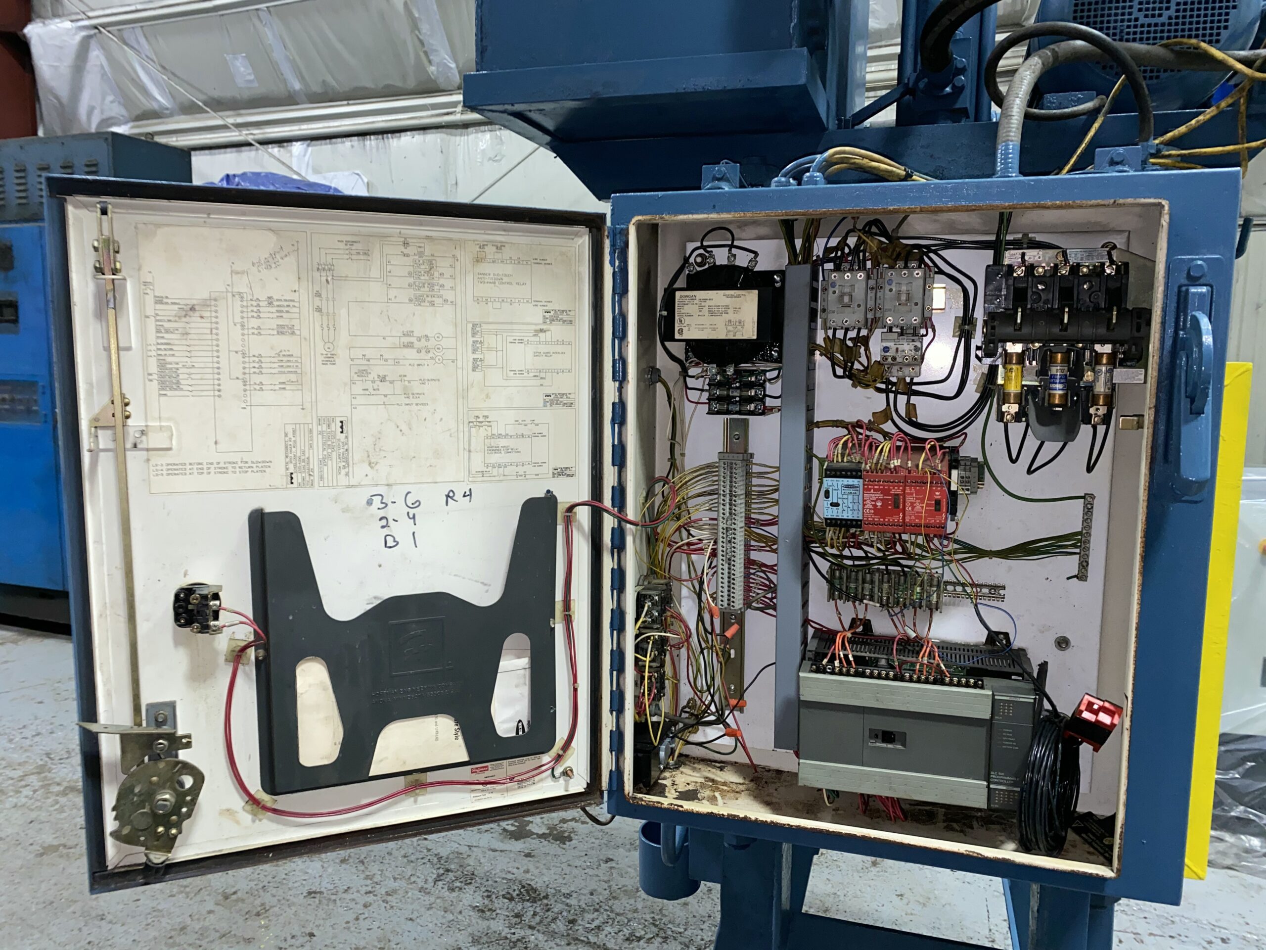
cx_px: 633
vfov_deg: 53.1
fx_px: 951
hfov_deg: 67.3
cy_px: 475
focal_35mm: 26
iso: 64
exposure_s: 1/17
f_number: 1.8
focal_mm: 4.25
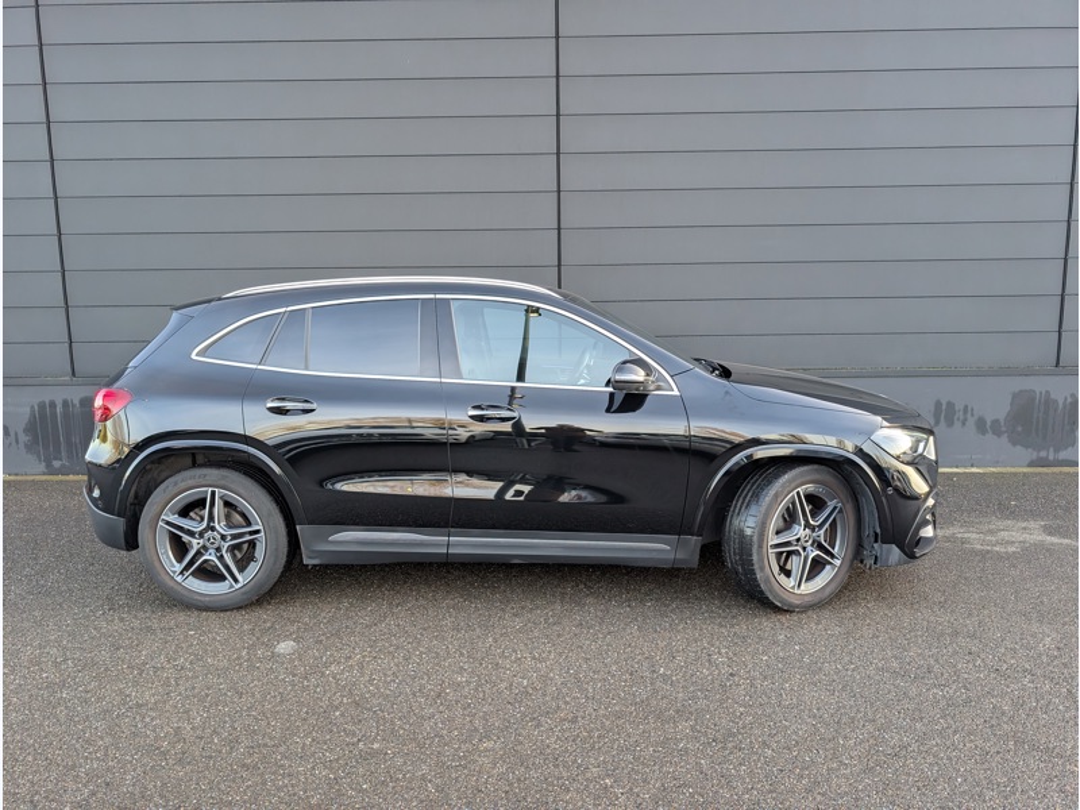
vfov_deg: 56.8
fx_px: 749
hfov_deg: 71.6
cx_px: 540
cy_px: 405
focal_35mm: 24
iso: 228
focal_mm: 6.9
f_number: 1.68
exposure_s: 1/498
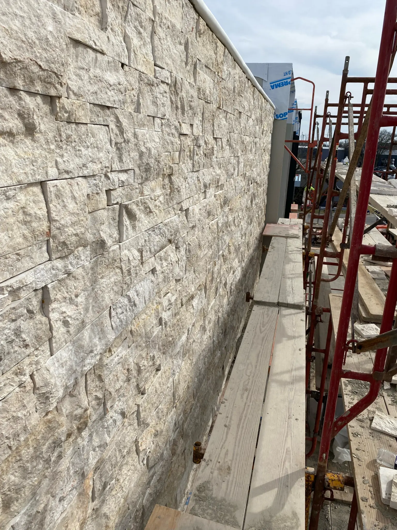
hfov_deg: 53.1
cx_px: 198
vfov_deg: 67.3
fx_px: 398
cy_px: 265
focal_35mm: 26
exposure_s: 1/4444
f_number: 1.8
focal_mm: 4.25
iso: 32
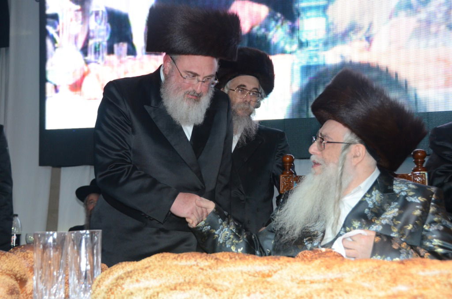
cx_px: 226
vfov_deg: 23.7
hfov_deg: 35.1
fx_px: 714
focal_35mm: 57
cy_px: 150
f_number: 5.6
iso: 1600
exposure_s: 1/100
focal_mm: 38
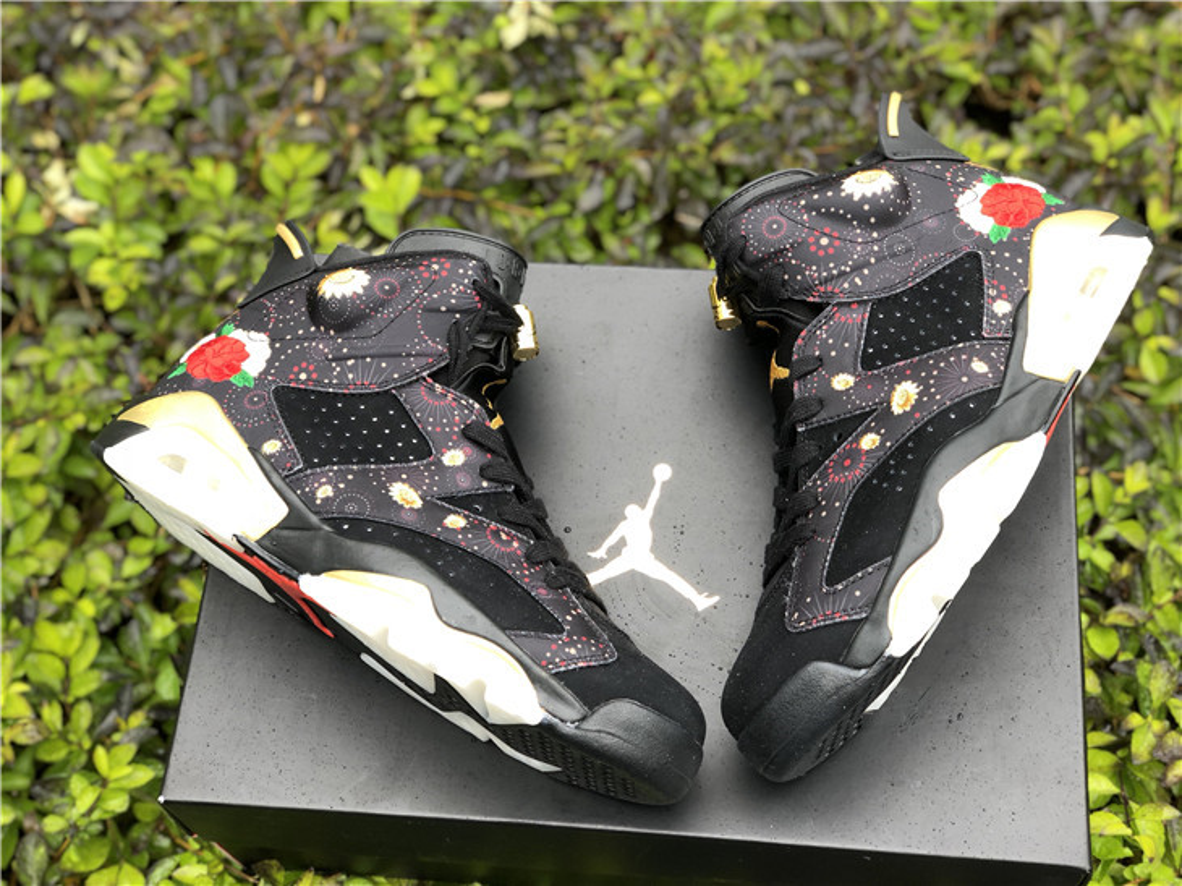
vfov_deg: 28.0
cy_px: 443
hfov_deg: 36.8
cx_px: 591
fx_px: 1775
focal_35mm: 52
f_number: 2.4
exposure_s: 1/100
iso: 25
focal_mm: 6
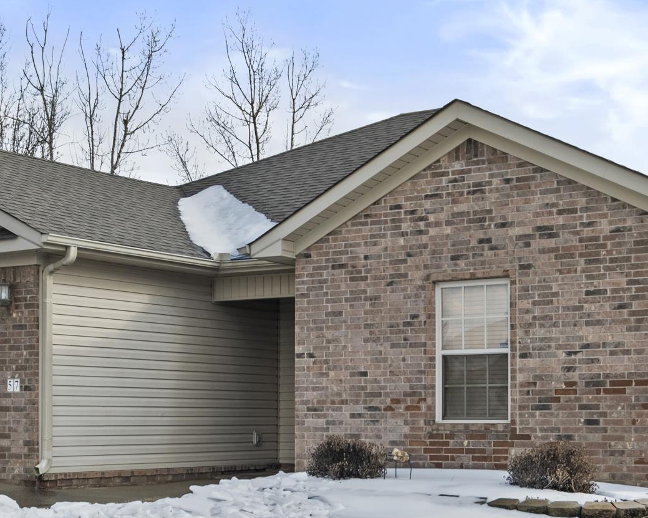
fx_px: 1342
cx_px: 266
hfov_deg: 27.1
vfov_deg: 21.6
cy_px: 398
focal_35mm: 70
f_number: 8
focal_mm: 20.9
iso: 160
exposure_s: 1/60
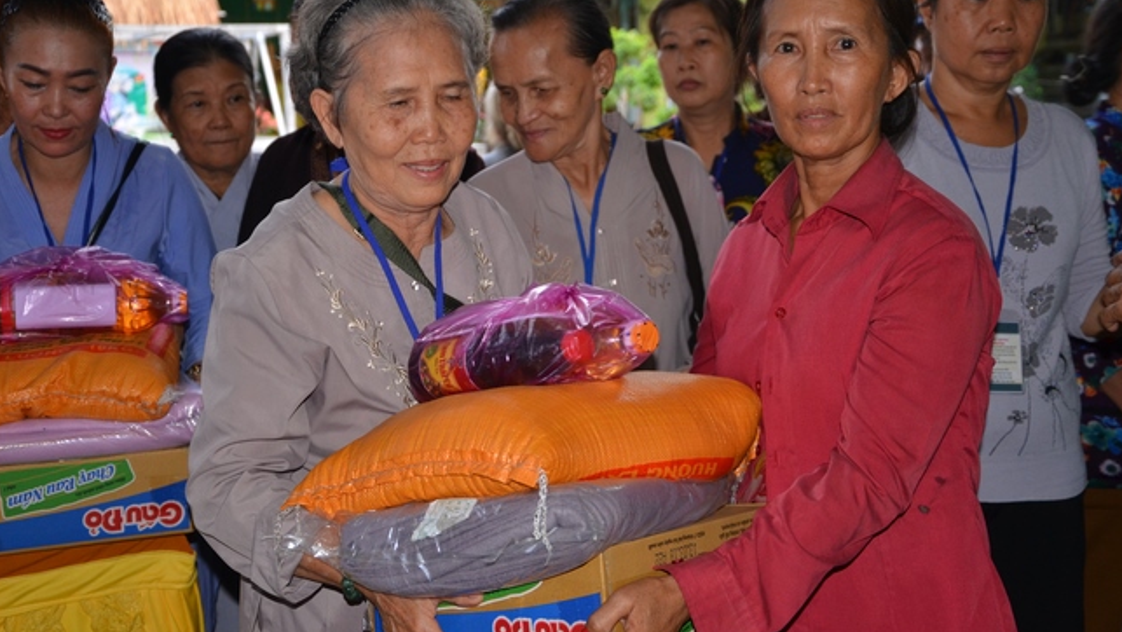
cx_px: 558
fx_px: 1652
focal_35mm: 56
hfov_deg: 37.5
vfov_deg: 21.6
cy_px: 271
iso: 640
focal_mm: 35
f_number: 4.5
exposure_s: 1/60
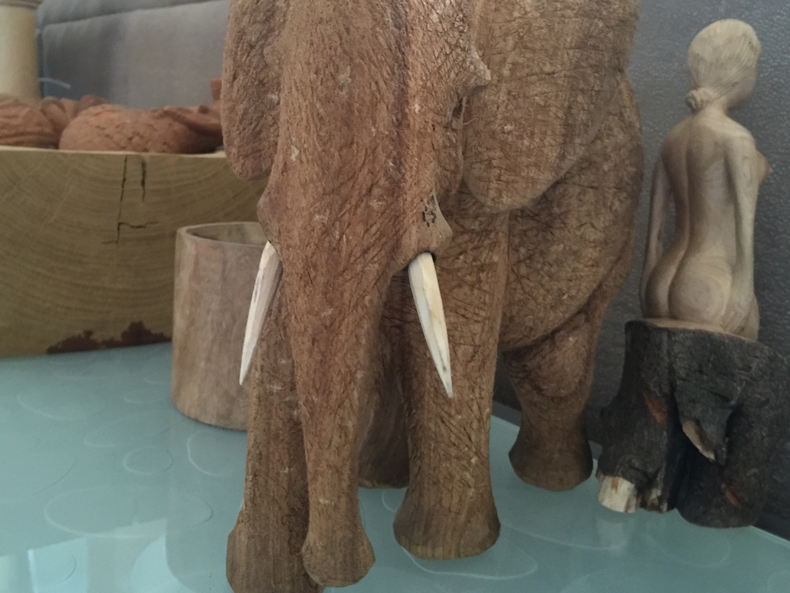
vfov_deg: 39.6
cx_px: 320
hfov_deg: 51.1
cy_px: 257
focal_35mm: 36
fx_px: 821
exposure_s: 1/8
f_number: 2.2
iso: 125
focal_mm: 4.15
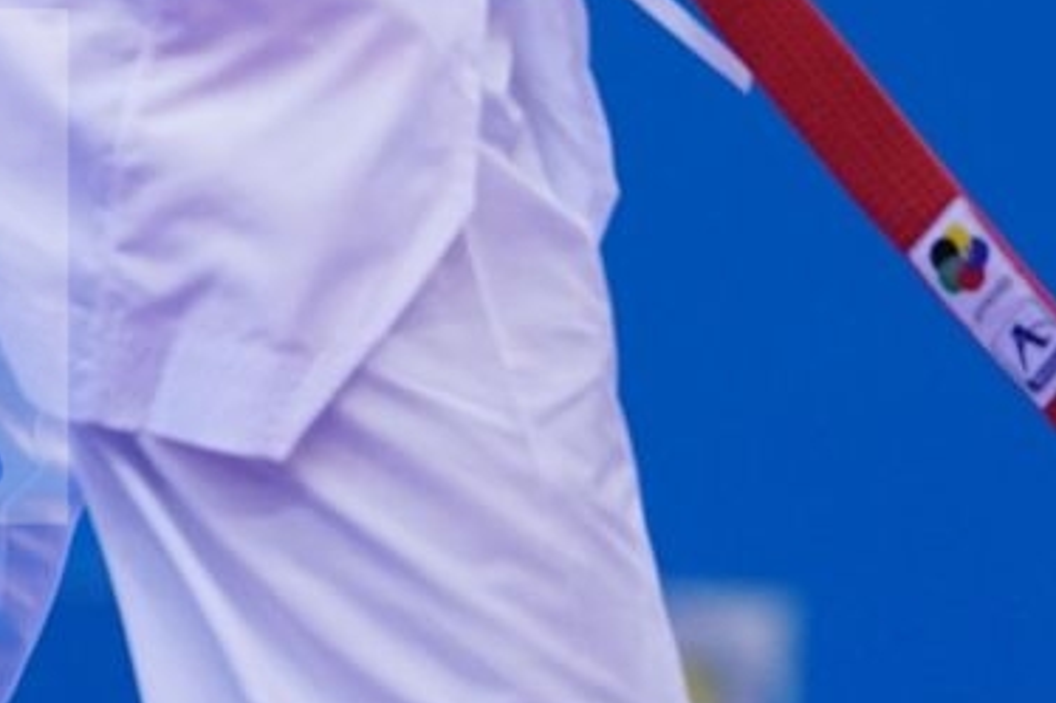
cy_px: -737
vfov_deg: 1.4
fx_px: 28234
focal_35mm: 963
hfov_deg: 2.1
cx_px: -195
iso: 1250
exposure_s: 1/1000
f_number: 2.8
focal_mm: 200
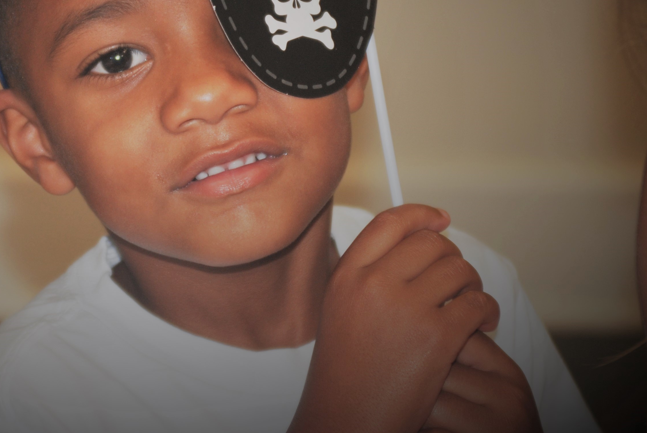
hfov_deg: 10.2
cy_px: 73
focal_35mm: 201
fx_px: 3617
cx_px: 148
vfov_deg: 6.8
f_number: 4.5
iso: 200
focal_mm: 78
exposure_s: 1/60
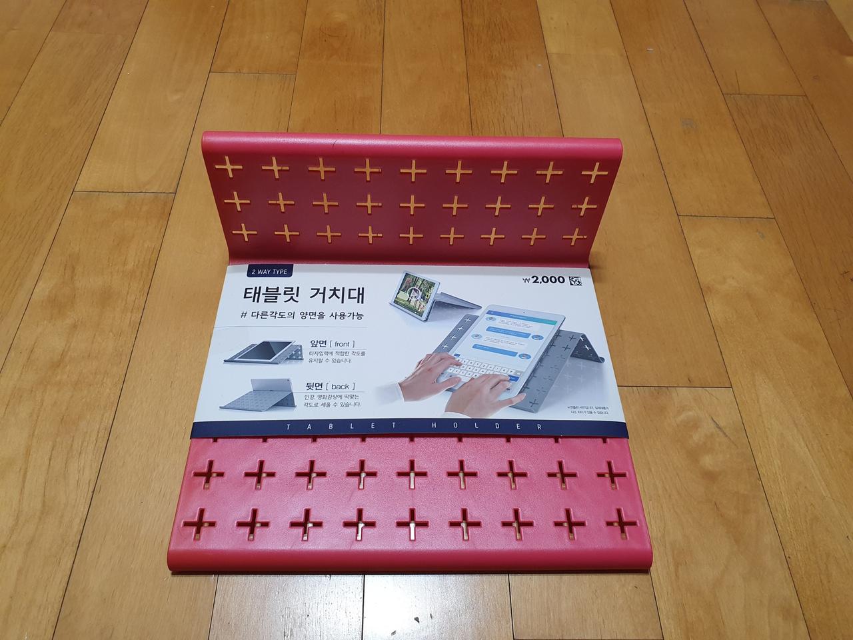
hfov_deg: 67.3
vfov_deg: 53.1
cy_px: 320
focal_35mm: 26
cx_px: 426
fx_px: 641
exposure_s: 1/40
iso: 250
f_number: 2.4
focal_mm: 4.32
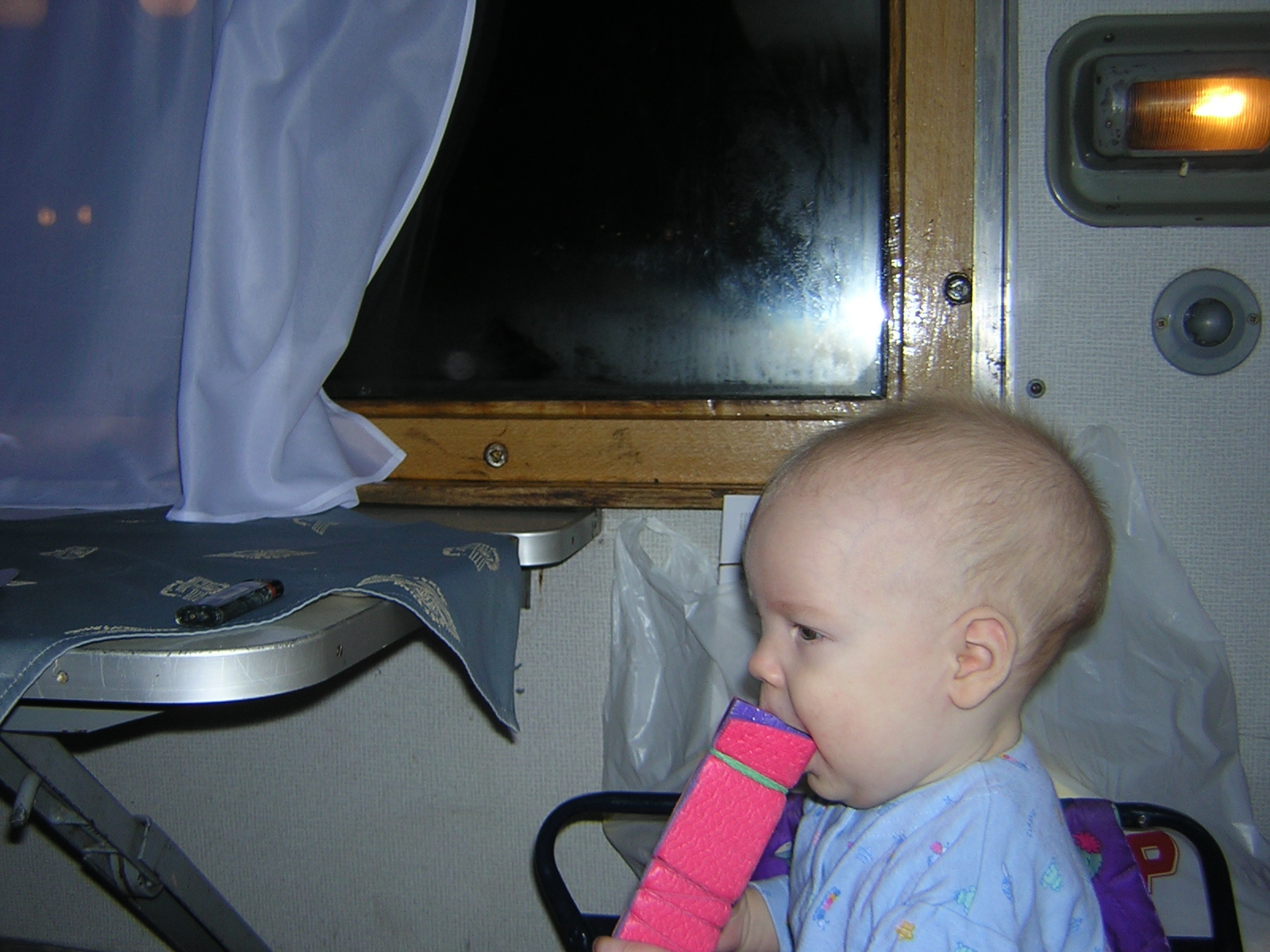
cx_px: 635
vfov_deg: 39.7
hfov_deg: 51.4
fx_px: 1321
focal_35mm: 36
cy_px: 476
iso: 100
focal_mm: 4.7
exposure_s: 1/60.1
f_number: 2.6
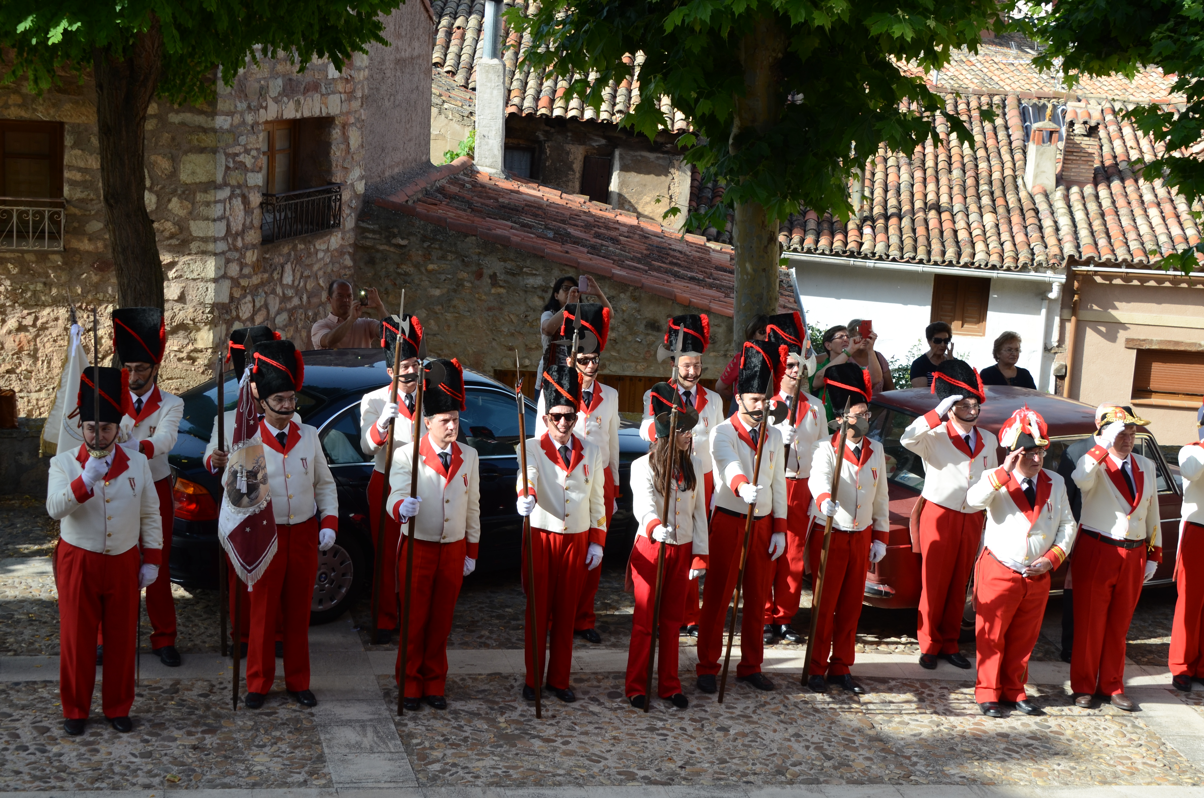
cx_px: 602
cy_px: 399
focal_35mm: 60
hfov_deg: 33.5
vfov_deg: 22.5
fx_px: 2003
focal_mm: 40
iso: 160
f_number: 7.1
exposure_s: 1/200
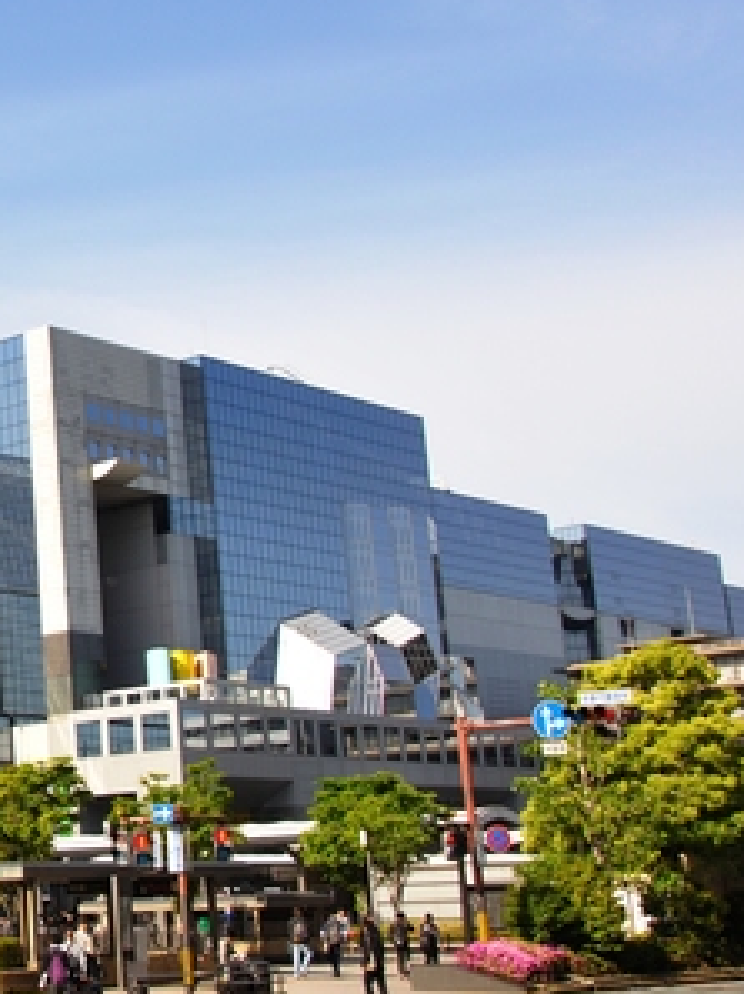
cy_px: 459
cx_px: -267
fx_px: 1866
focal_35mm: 65
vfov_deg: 29.8
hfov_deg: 20.3
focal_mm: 21
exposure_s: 1/160
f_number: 13
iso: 200
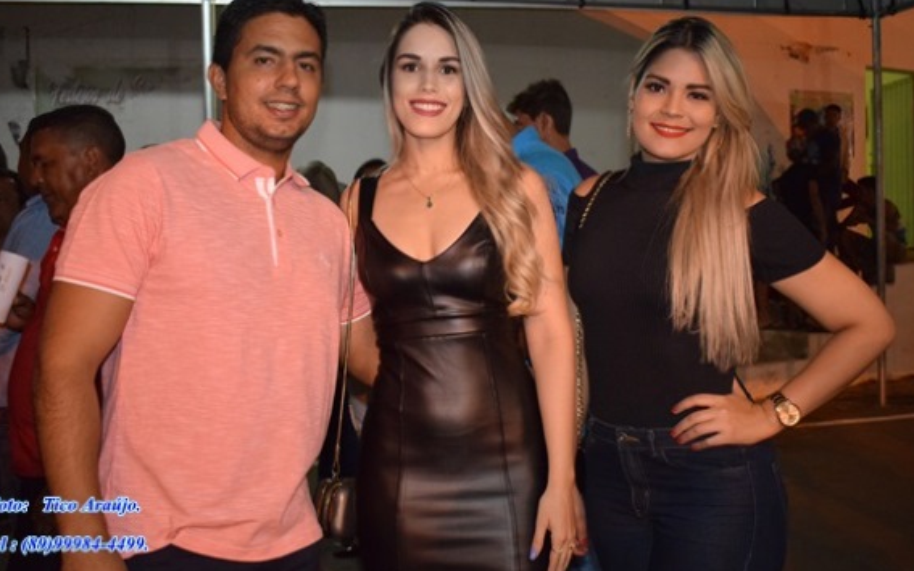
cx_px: 447
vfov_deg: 33.5
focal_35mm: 38
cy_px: 264
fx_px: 946
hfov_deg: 51.6
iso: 2500
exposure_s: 1/60
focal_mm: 22
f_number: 3.8
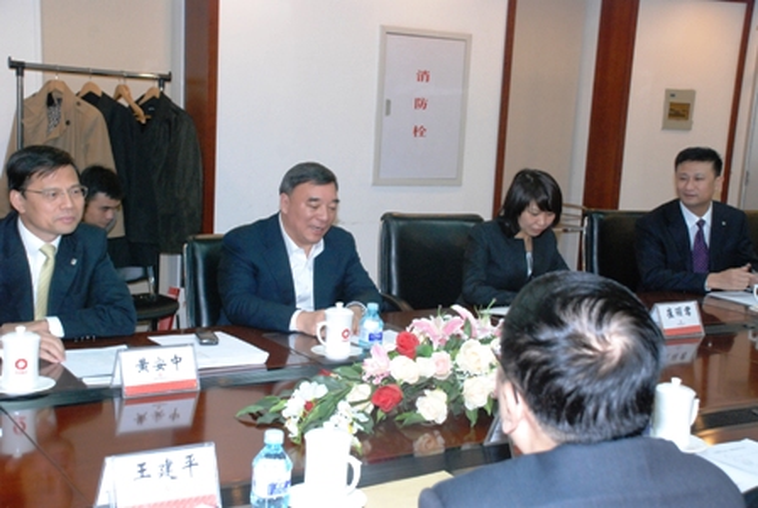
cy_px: 254
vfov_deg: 28.2
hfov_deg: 41.1
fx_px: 1012
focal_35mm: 48
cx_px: 379
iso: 1600
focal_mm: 32
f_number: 8
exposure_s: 1/60
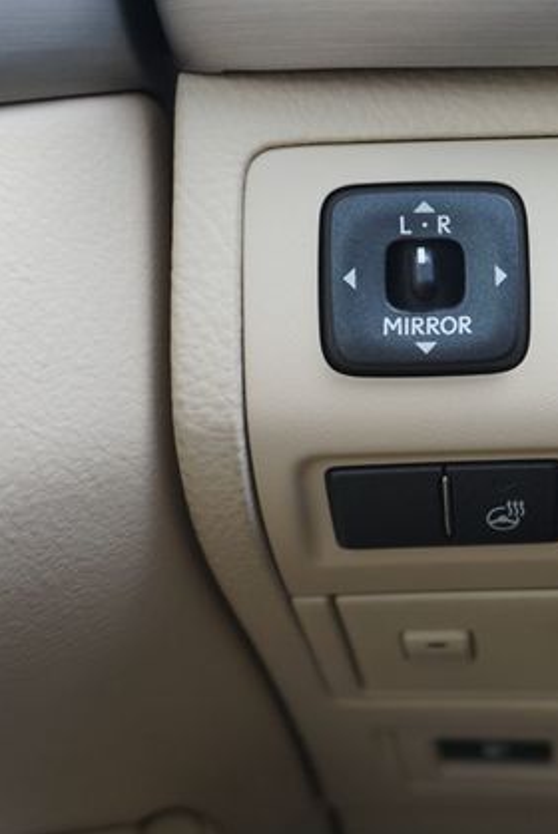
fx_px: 1433
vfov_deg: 32.5
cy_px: 420
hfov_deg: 21.3
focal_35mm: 62
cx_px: 556
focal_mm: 27
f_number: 4.5
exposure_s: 1/60
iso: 160
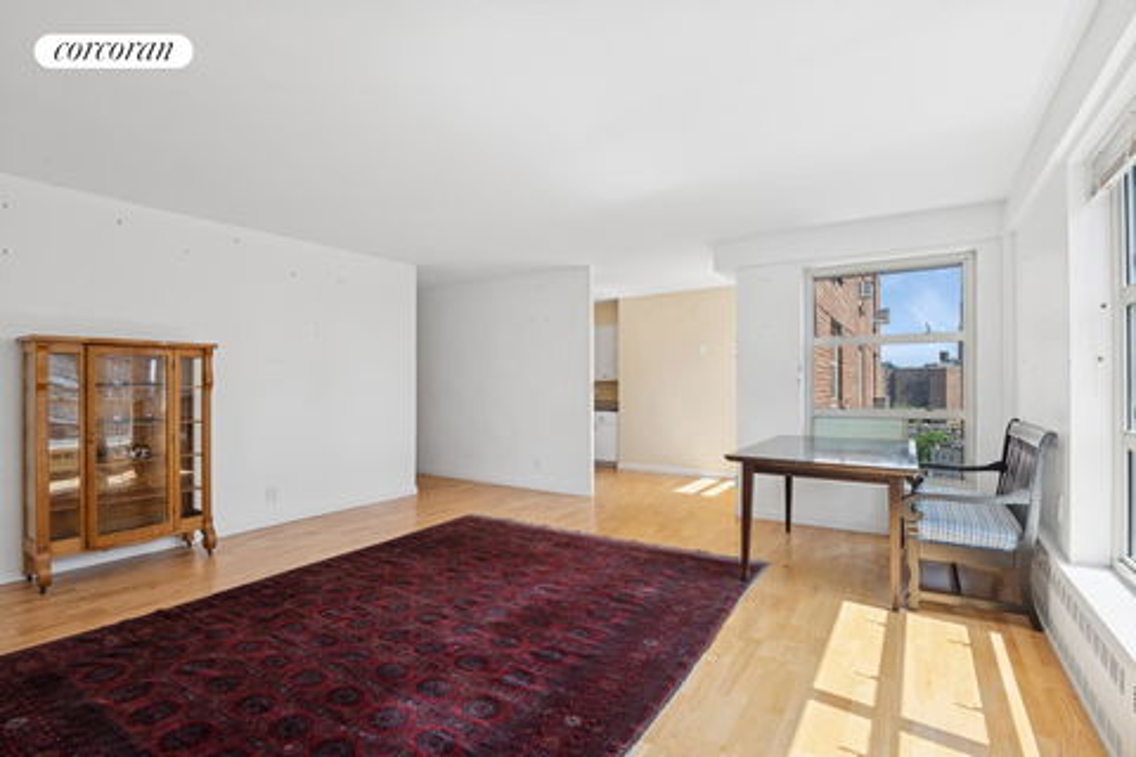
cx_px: 568
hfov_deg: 96.7
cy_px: 378
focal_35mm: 16
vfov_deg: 73.7
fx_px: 505
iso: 200
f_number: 11
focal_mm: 16
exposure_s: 1/30
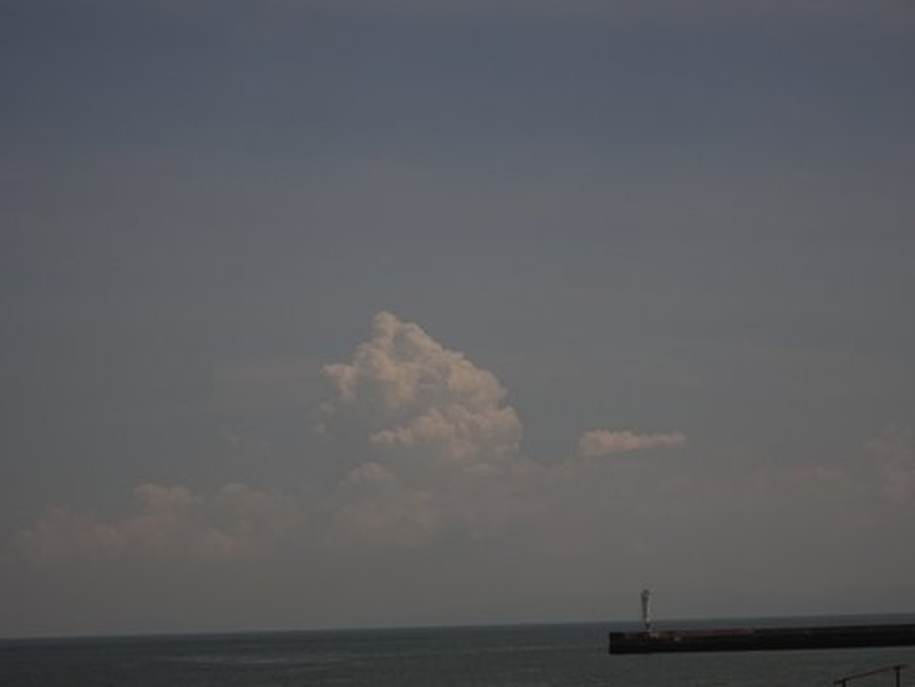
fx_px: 2696
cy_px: 344
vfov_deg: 14.5
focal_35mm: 102
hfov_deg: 19.3
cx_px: 458
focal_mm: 17.49
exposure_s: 1/1600
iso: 80
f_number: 5
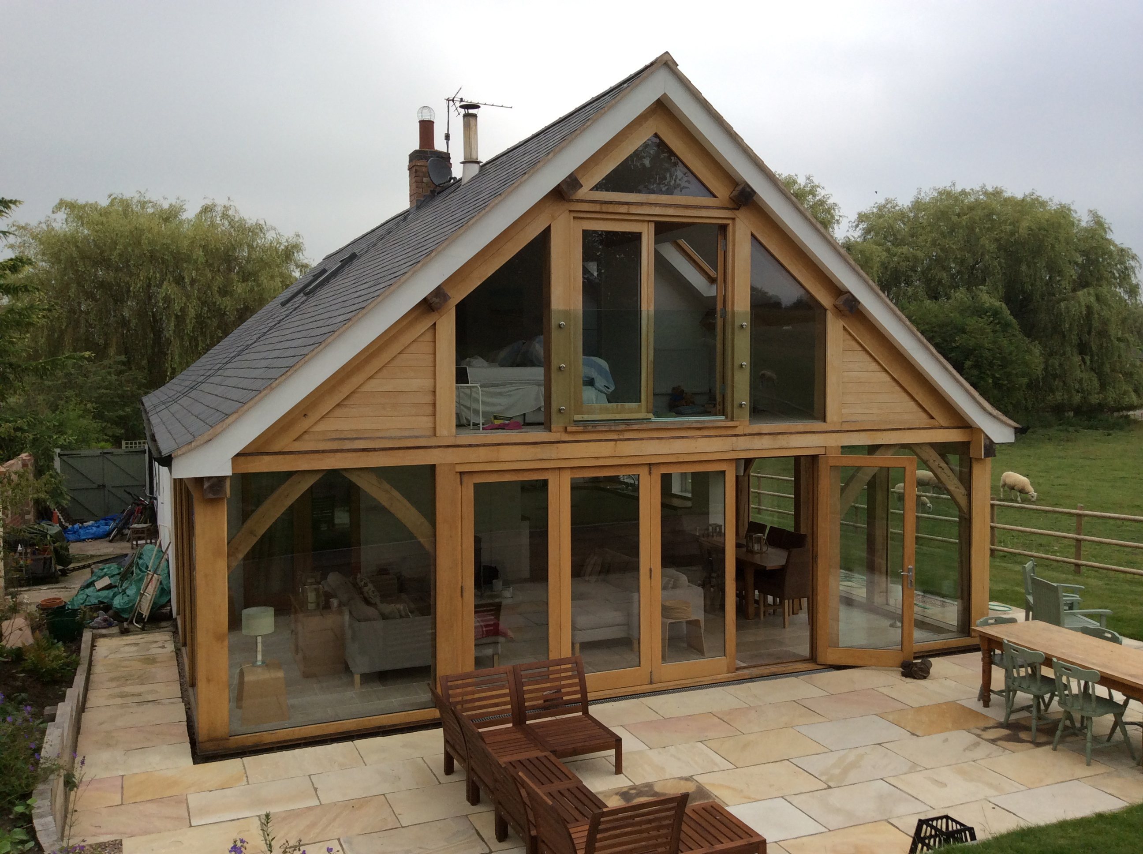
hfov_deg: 55.4
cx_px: 572
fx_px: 1088
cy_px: 427
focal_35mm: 33
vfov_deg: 42.8
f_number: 2.4
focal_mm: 3.3
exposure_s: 1/953
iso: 32
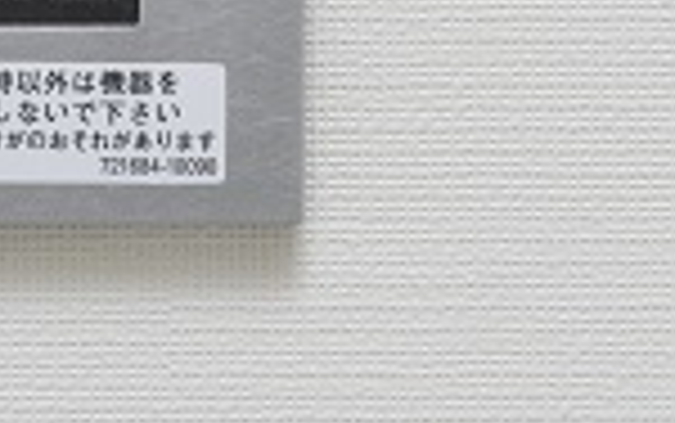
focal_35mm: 202
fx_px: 3719
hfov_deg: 10.3
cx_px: 50
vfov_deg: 6.4
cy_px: -248
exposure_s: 1/80
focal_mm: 66
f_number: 14
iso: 100
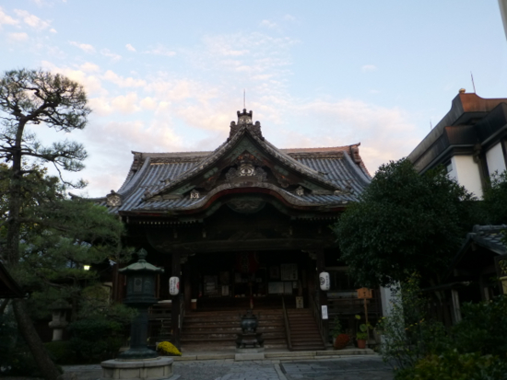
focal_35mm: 30
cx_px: 254
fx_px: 440
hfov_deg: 59.9
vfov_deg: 46.8
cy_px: 190
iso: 160
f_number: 3.6
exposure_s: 1/60
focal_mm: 5.4
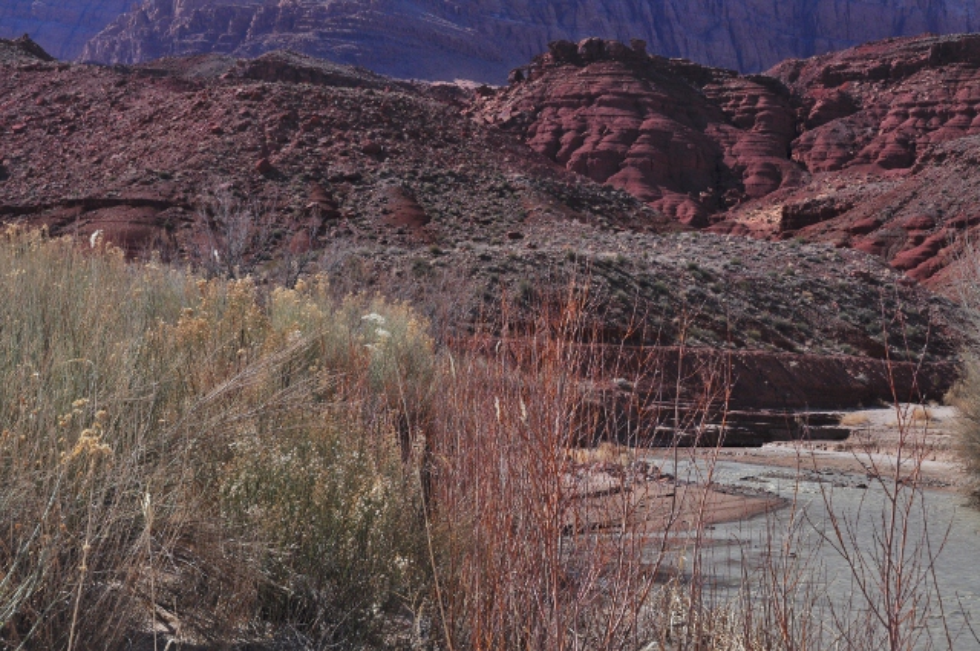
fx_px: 2039
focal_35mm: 75
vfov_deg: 18.1
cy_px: 326
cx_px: 490
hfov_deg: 27.0
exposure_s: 1/125
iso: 200
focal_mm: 50
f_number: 19
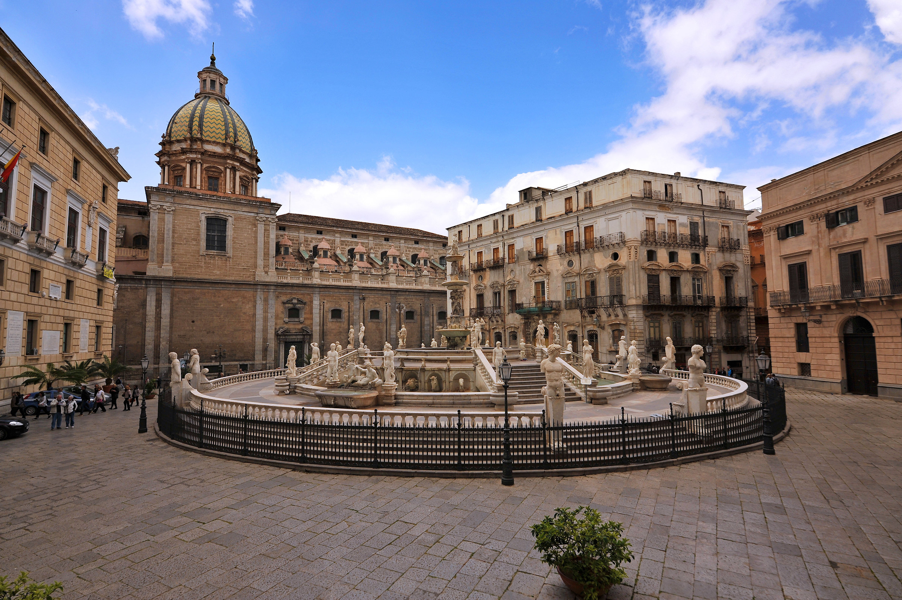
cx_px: 451
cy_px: 300
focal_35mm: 19
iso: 200
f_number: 11
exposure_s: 1/250
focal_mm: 19
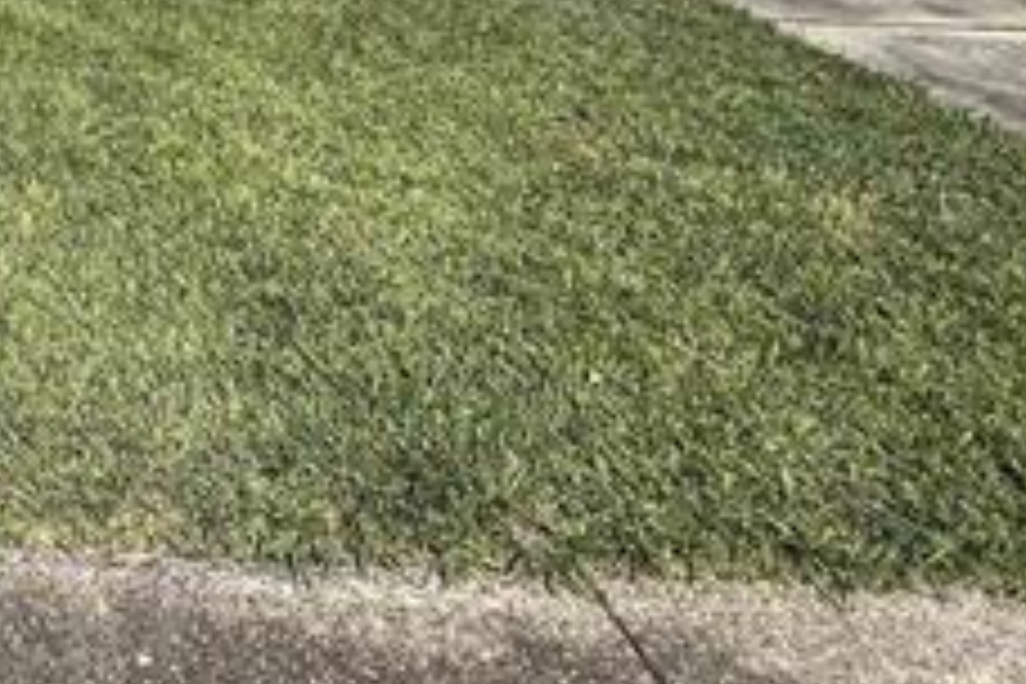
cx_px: -58
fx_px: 1083
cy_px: -324
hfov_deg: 41.9
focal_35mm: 38
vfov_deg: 26.3
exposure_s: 1/1727
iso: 32
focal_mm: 1.57
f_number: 1.8
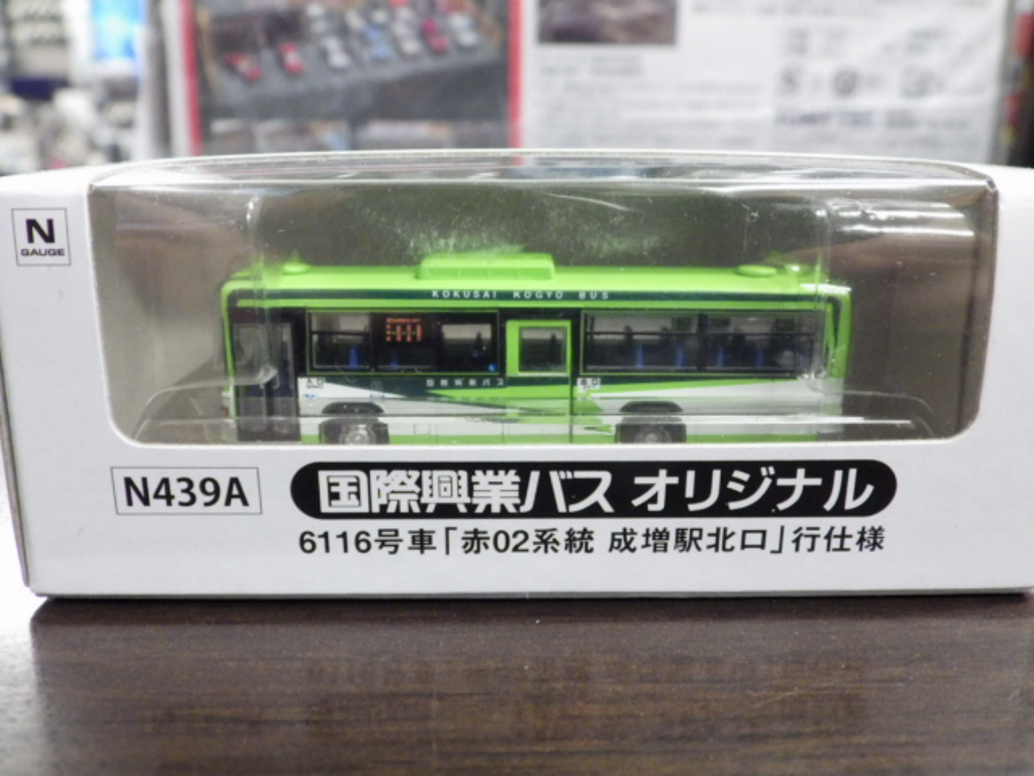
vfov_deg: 41.8
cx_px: 517
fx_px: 1016
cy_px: 388
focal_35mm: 34
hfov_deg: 54.0
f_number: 3.4
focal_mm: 6.2
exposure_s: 1/25
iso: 800
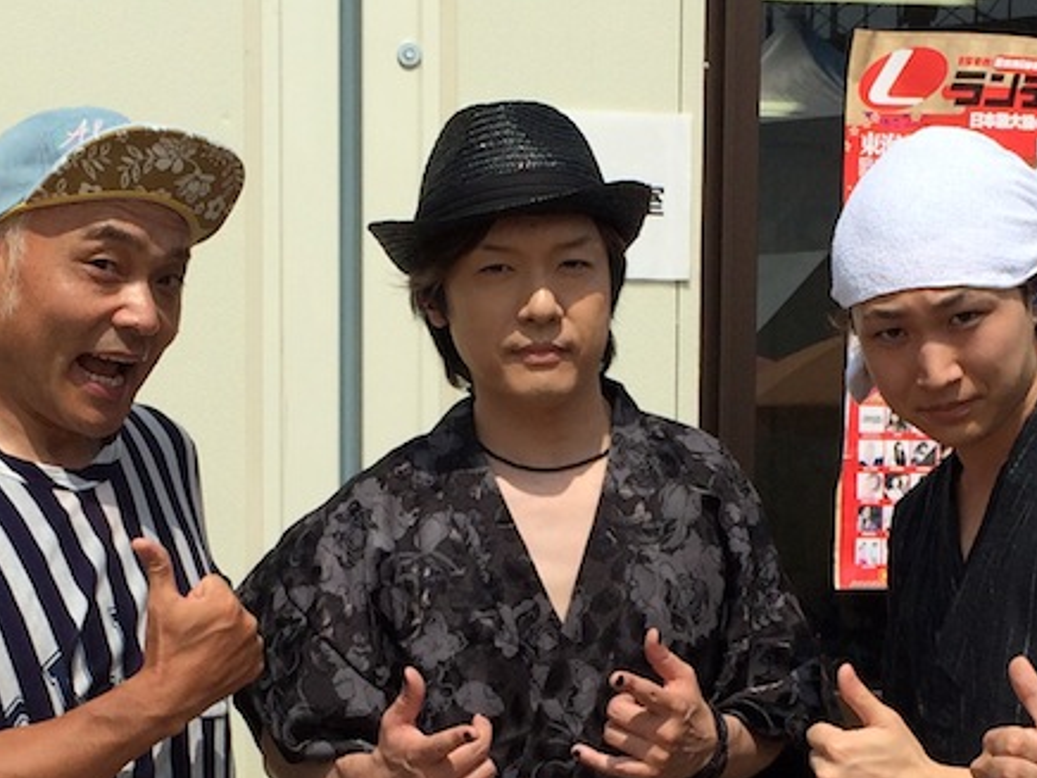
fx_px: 2636
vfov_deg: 16.5
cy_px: 716
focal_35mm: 88
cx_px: 587
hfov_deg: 22.2
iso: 40
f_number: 2.2
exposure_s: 1/4115
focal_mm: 4.12
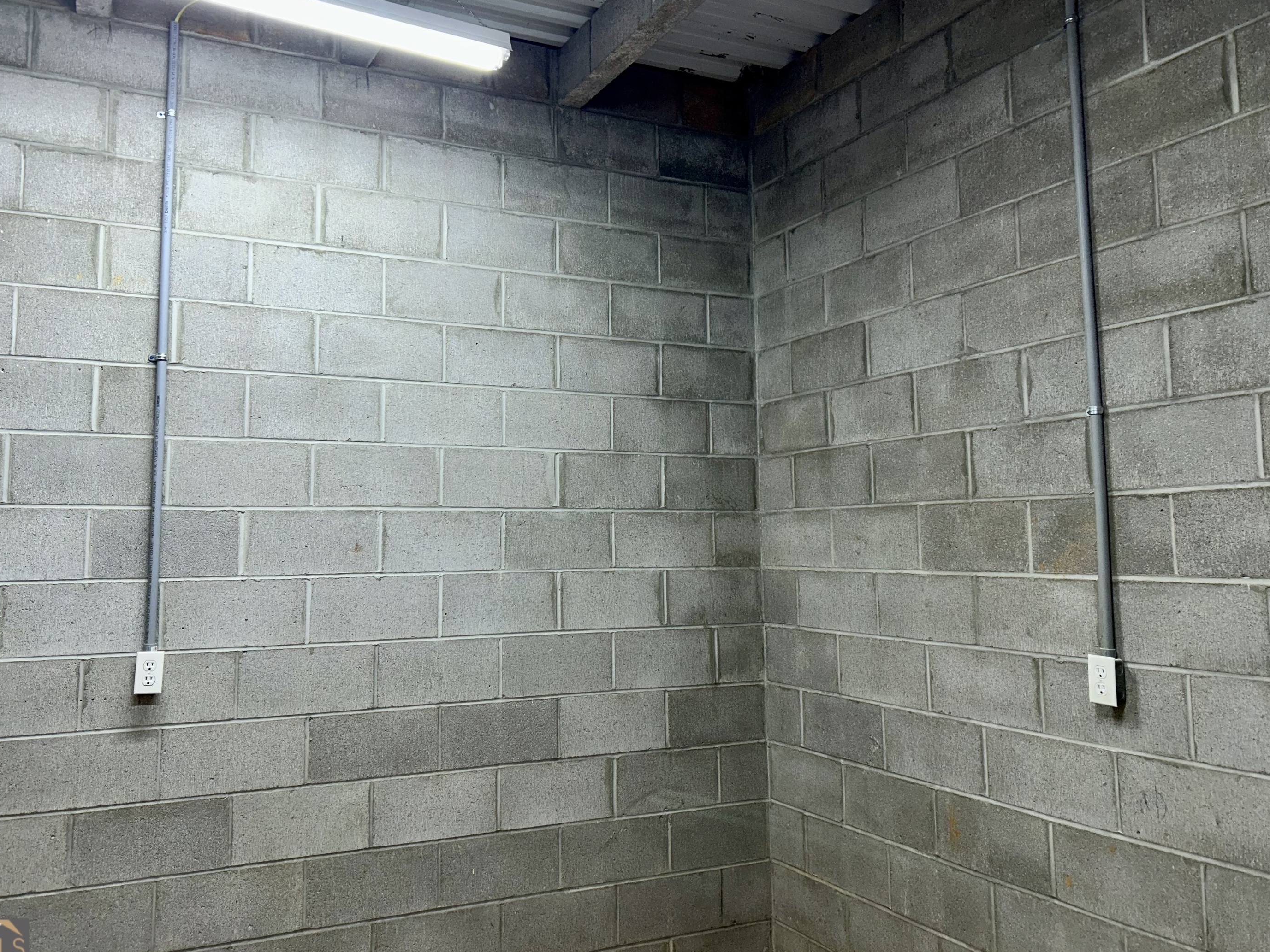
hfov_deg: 61.5
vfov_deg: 48.2
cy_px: 441
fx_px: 1064
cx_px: 578
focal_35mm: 29
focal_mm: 5.7
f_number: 1.5
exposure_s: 1/30
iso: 40
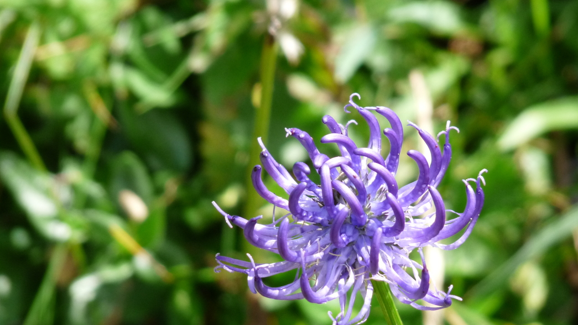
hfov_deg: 3.6
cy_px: 209
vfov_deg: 2.0
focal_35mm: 608
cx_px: 327
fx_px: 9319
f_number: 5
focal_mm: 86.4
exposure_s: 1/500
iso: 200
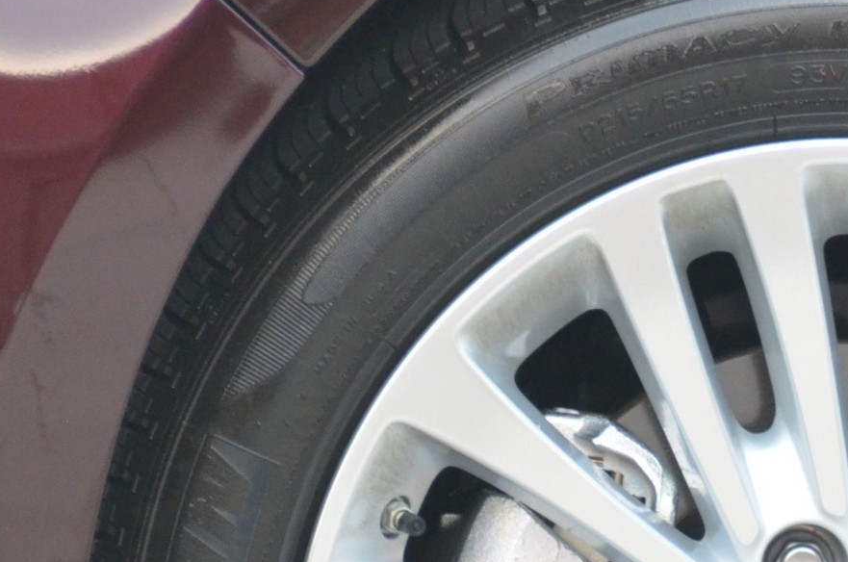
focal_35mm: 851
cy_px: 676
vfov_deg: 1.6
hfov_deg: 2.4
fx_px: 20009
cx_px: 841
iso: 1600
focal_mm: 200
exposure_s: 1/80
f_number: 5.6
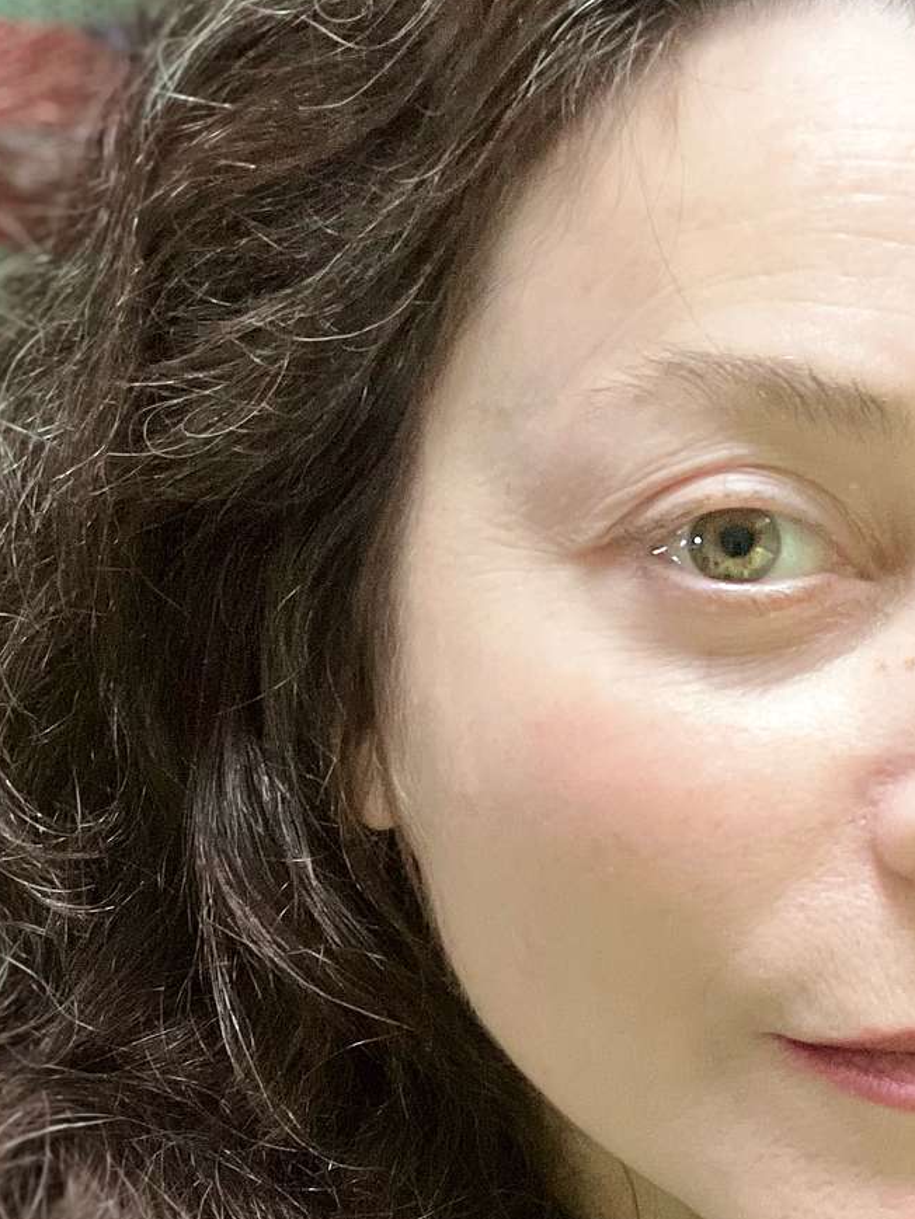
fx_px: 1867
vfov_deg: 35.9
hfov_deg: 27.2
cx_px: 675
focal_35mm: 53
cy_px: 769
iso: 320
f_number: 2.2
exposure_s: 1/33
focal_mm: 2.87
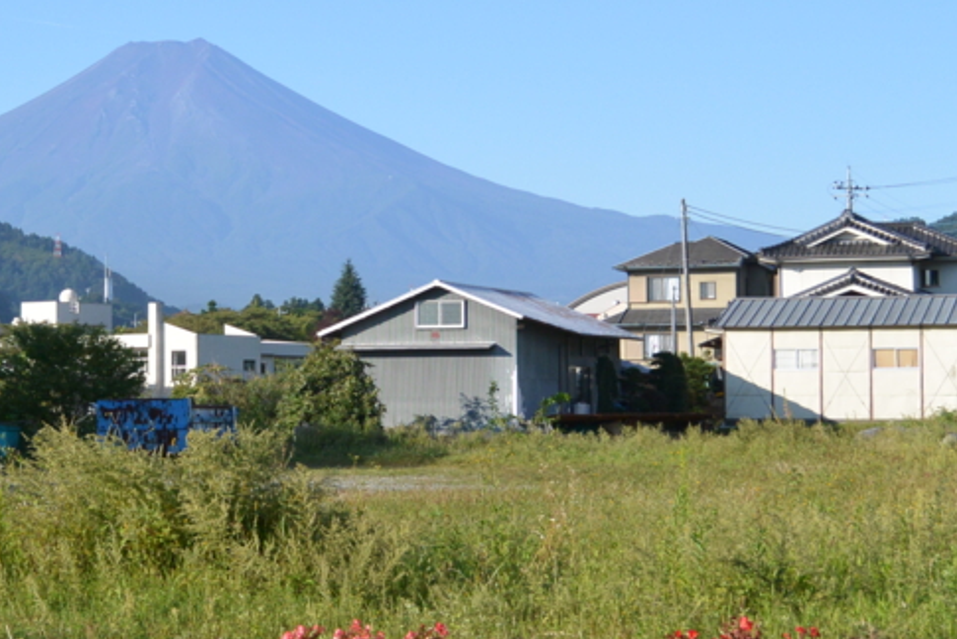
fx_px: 2367
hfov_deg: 22.7
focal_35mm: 89
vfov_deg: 15.4
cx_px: 258
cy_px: 282
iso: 160
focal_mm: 18.1
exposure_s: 1/500
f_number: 5.6
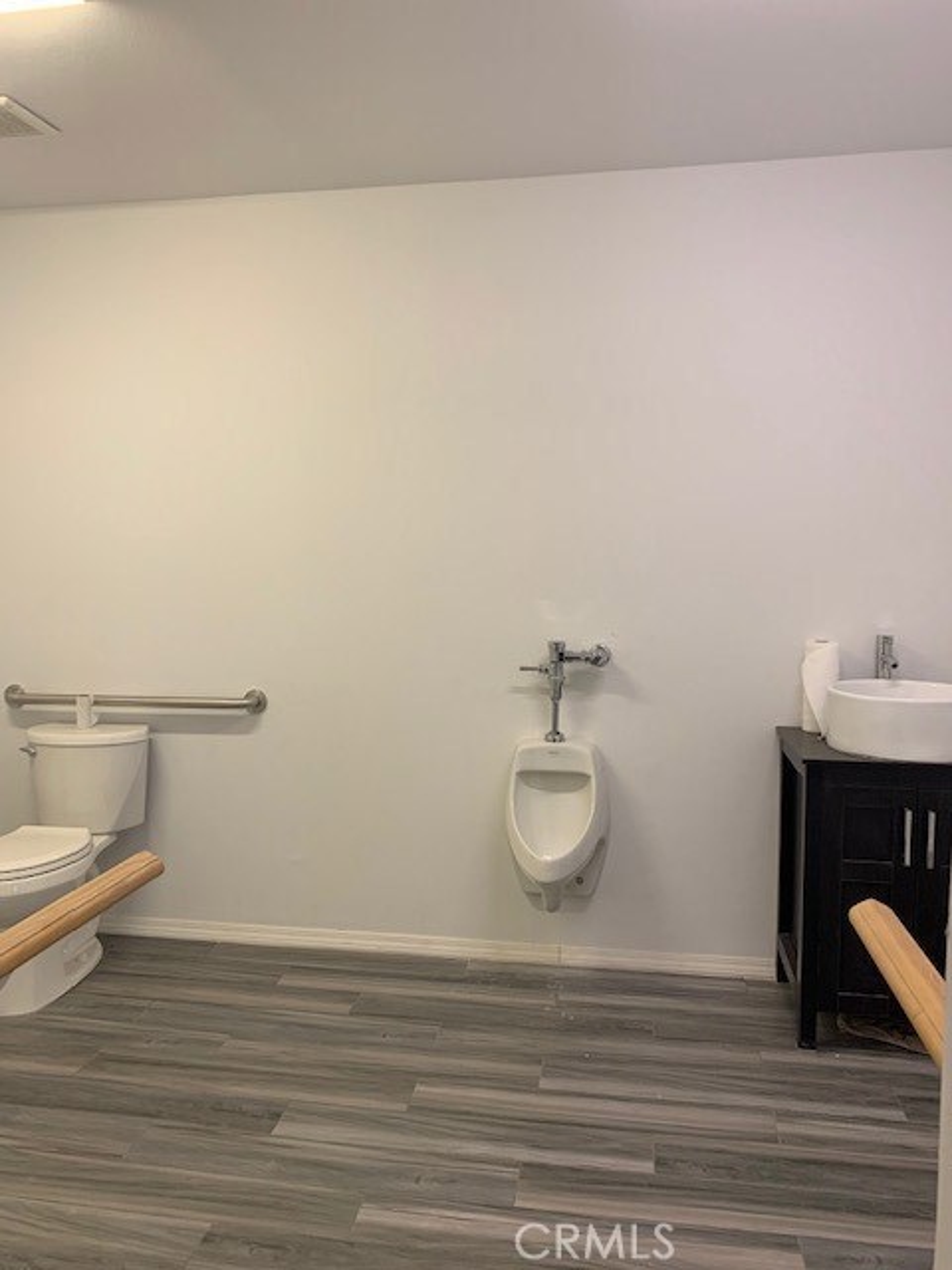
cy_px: 635
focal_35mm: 26
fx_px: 953
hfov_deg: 53.1
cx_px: 476
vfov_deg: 67.3
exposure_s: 1/60
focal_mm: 4.25
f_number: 1.8
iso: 100
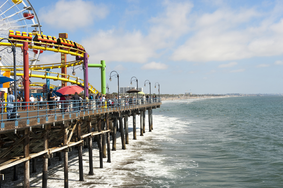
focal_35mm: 44
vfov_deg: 30.5
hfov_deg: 44.5
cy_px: 94
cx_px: 142
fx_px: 346
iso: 200
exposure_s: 1/500
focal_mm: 44
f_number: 8
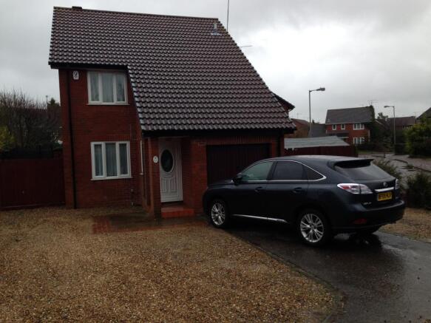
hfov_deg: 55.4
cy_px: 162
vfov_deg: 42.9
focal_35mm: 33
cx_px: 216
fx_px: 411
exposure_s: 1/277
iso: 50
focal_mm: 4.12
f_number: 2.4
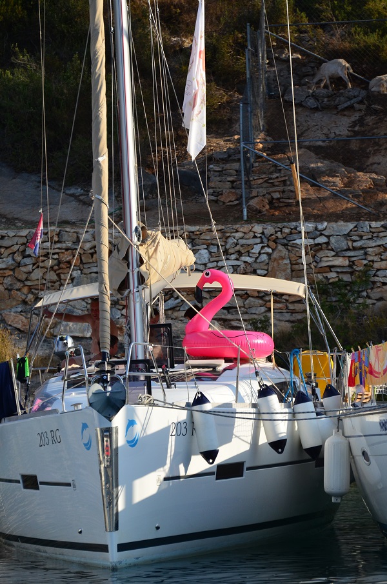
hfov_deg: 4.7
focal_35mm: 292
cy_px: 292
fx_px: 4734
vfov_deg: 7.1
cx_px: 194
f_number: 5.3
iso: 640
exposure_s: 1/3200
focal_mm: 195
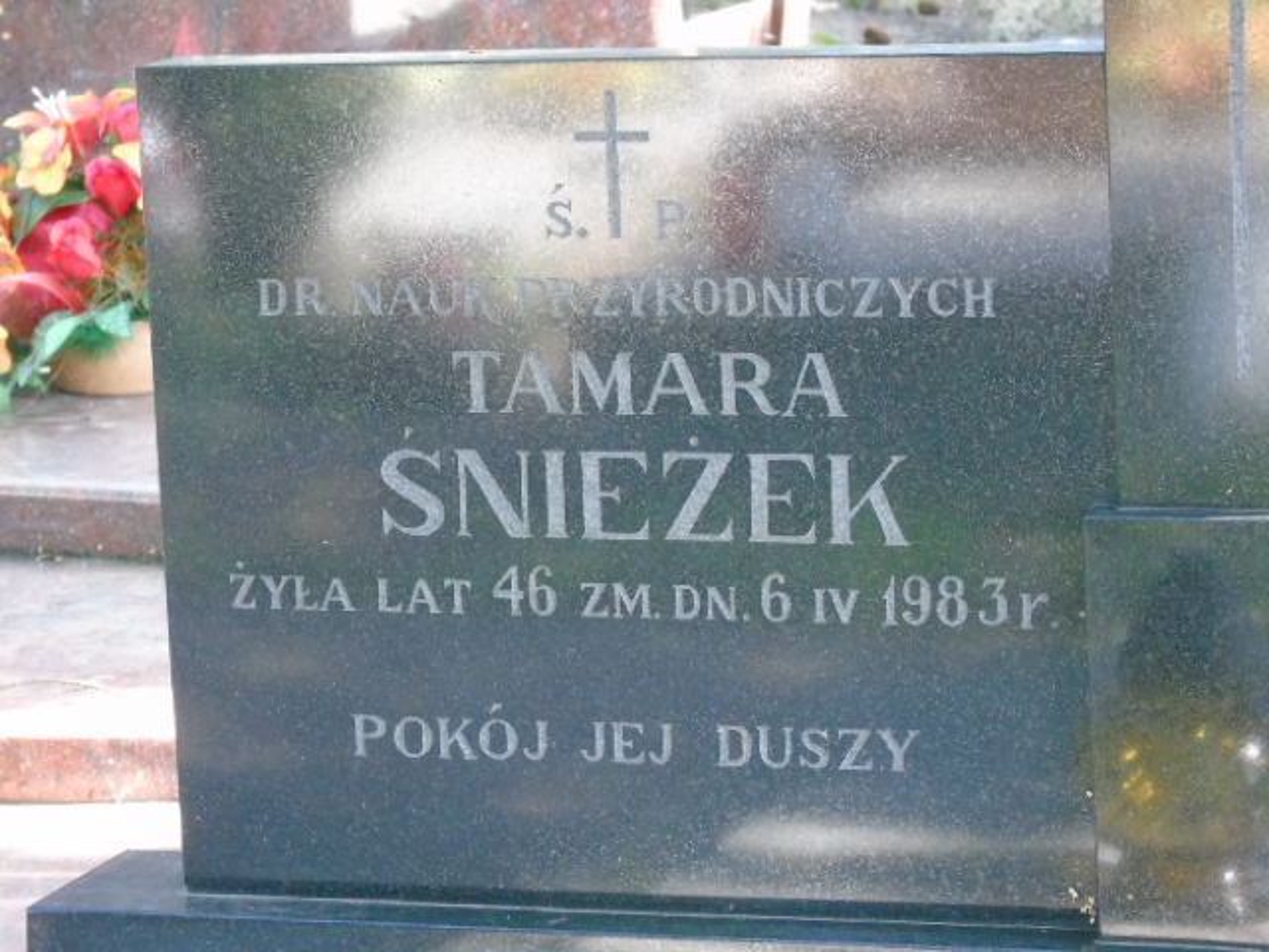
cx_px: 634
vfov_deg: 10.4
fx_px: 5206
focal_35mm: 142
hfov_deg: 13.9
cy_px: 476
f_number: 4.7
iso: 800
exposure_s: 1/60
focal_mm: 25
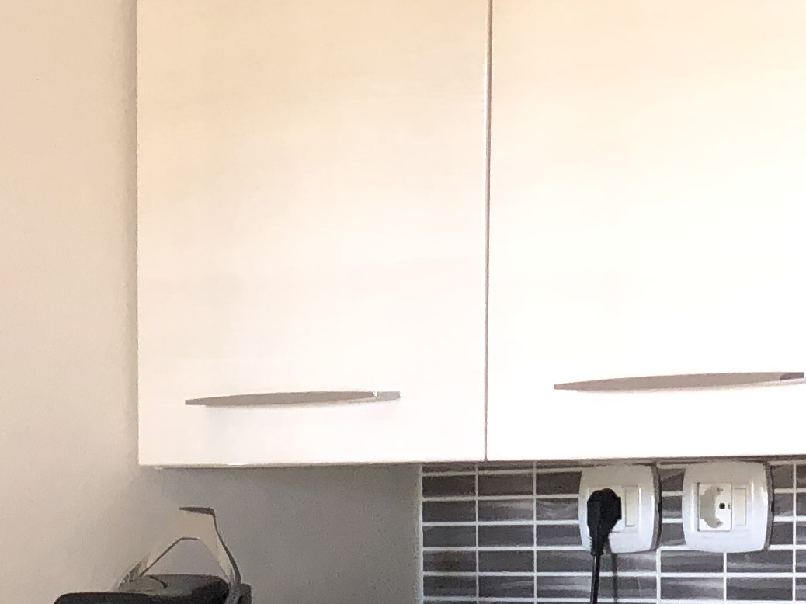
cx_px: -82
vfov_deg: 7.2
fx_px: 4702
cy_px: 1043
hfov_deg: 9.7
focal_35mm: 202
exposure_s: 1/33
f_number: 2.4
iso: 32
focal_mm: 6
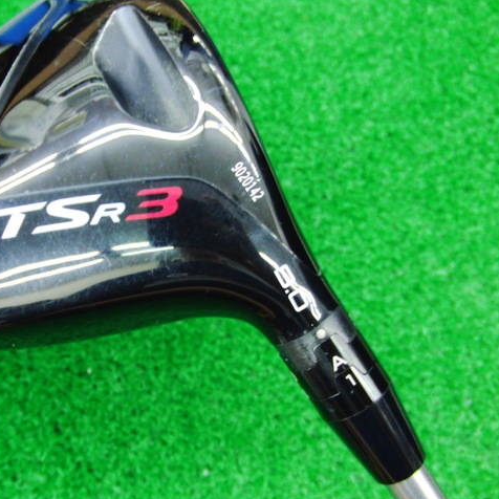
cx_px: 171
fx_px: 718
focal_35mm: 44
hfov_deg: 38.0
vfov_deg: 38.3
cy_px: 251
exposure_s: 1/15
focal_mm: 6.42
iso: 400
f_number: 3.6
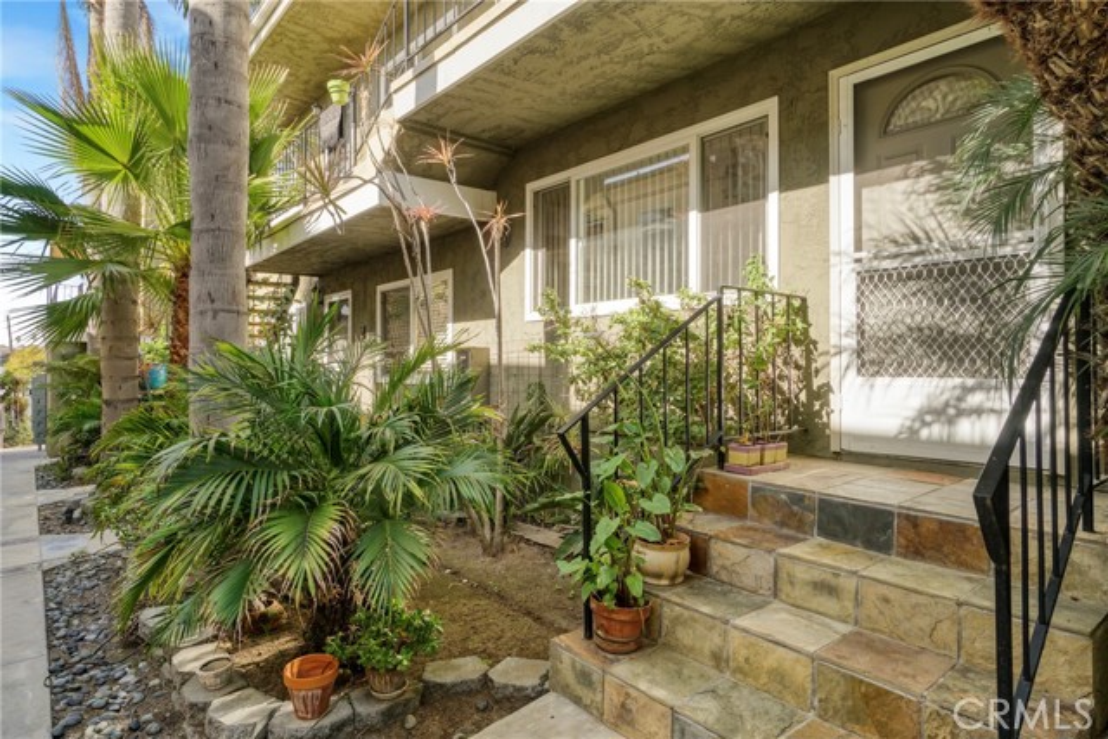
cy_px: 370
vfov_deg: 63.2
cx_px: 554
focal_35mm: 20
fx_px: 600
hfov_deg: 85.4
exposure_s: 1/30
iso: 100
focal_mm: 13
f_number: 20
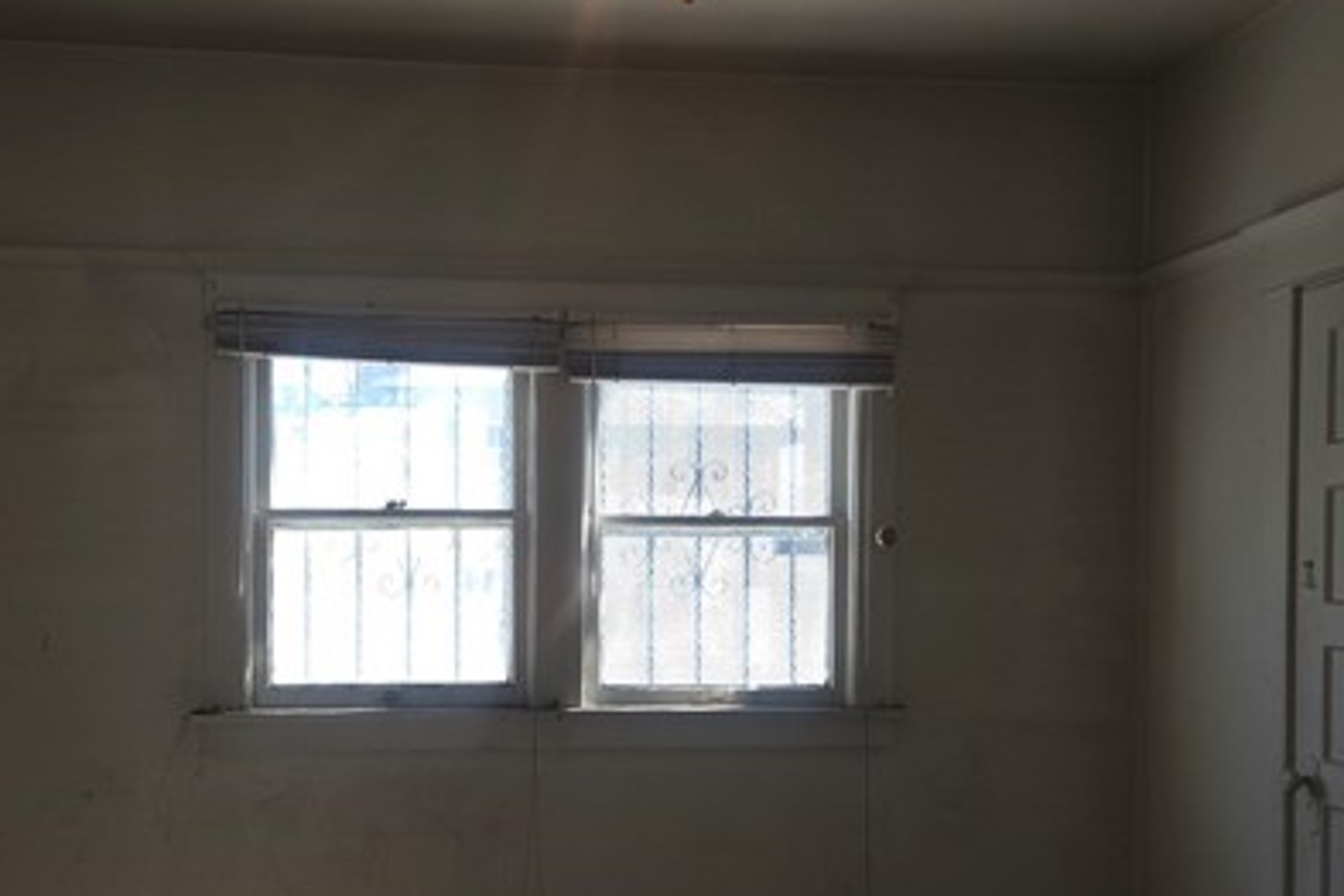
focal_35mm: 39
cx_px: 581
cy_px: 612
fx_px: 1456
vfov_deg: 33.8
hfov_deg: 49.4
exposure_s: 1/60
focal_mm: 5.4
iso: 32
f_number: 1.8
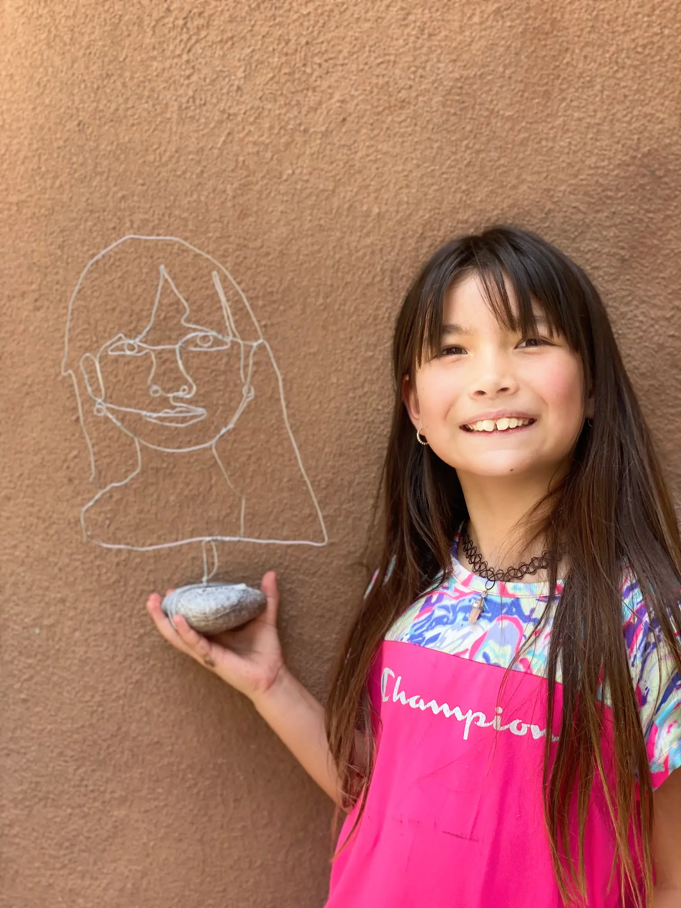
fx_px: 1364
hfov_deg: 28.0
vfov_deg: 36.8
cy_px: 454
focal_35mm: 52
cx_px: 340
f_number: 2
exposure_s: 1/122
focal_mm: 6
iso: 25
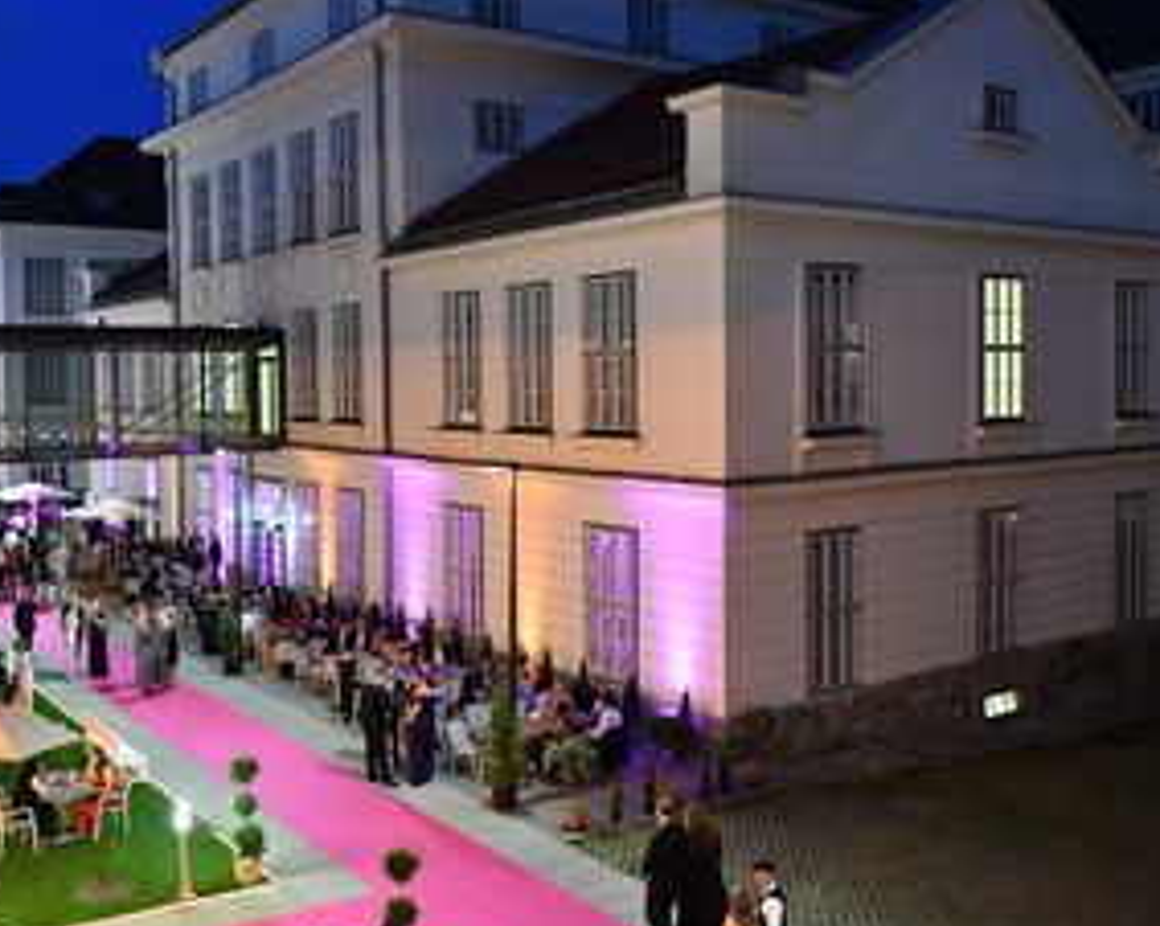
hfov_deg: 52.0
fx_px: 1166
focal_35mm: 34
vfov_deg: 43.3
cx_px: 393
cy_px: 432
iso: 3200
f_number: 2.2
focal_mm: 20
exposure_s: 1/80
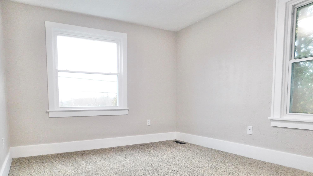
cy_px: 121
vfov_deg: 43.6
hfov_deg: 71.9
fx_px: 216
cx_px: 152
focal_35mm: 26
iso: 220
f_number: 3
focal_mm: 4
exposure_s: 1/30
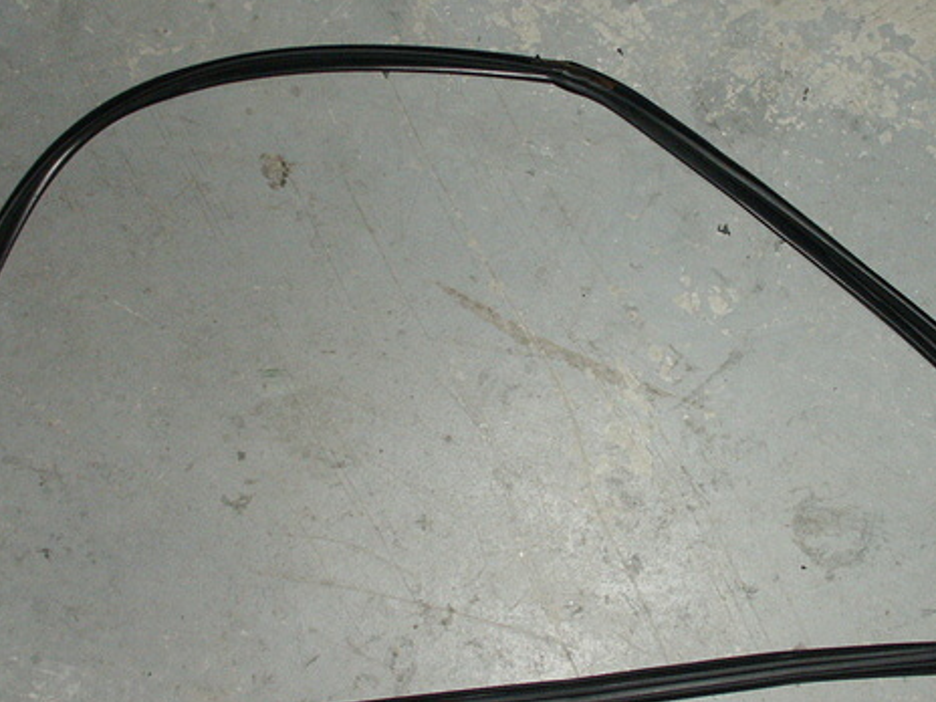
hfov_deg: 38.1
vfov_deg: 29.1
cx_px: 547
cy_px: 315
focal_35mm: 50
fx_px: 1352
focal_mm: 7.65
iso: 200
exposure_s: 1/45
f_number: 2.8
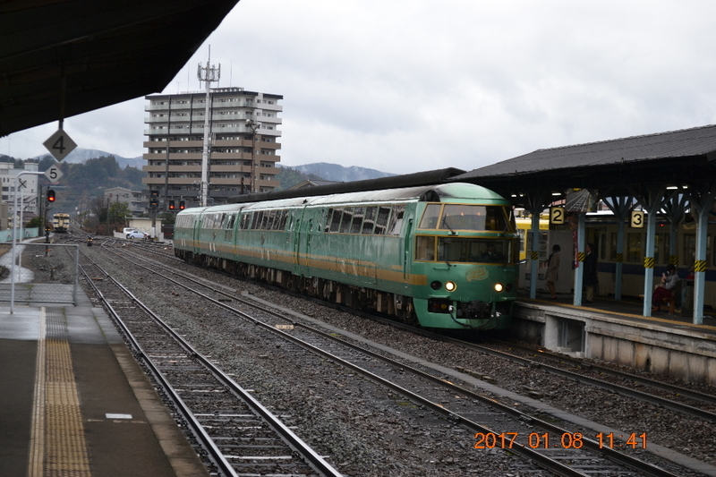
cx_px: 358
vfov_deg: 16.5
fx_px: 1640
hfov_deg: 24.6
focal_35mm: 82
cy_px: 238
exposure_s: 1/125
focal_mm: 55
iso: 180
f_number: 5.6
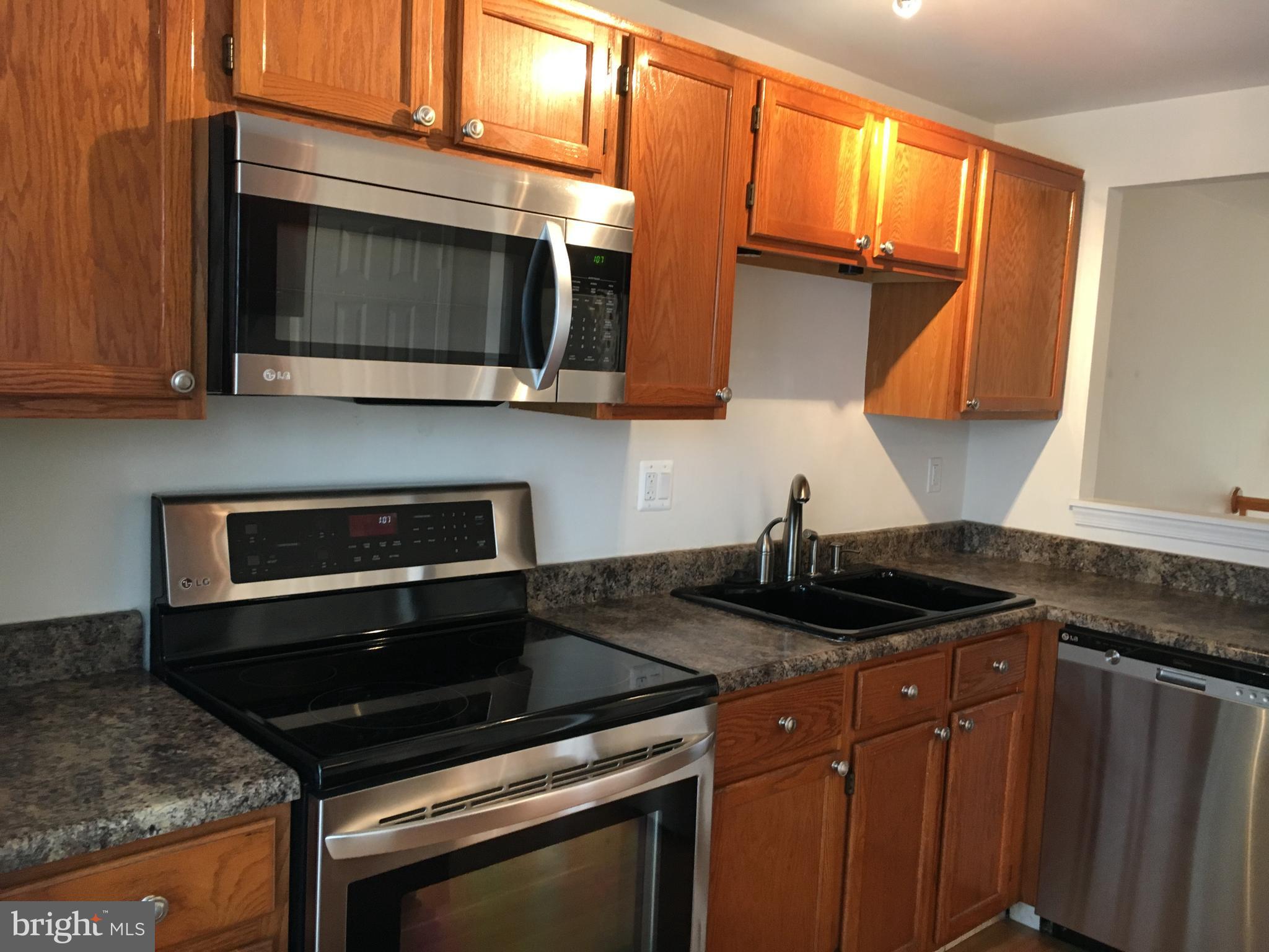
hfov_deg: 61.7
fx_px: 1063
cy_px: 476
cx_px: 634
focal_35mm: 29
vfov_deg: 48.2
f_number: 2.2
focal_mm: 4.15
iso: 125
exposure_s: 1/30
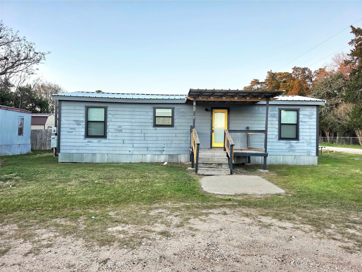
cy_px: 136
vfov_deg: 58.9
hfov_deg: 73.9
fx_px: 241
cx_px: 181
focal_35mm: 23
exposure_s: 1/182
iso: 50
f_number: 1.7
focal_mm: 6.3
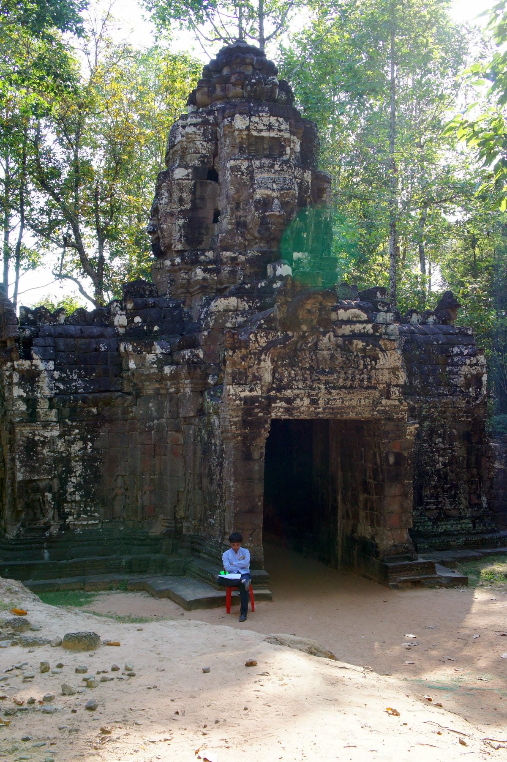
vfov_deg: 48.5
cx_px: 254
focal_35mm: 40
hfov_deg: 33.4
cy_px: 381
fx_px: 846
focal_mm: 27
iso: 200
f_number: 6.3
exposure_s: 1/100
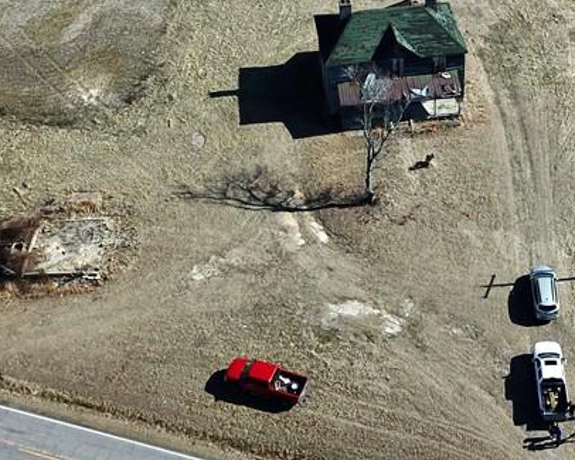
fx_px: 1089
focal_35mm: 64
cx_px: 457
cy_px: 31
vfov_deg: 23.1
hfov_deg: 28.9
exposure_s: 1/2299
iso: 100
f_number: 2.2
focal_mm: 4.73
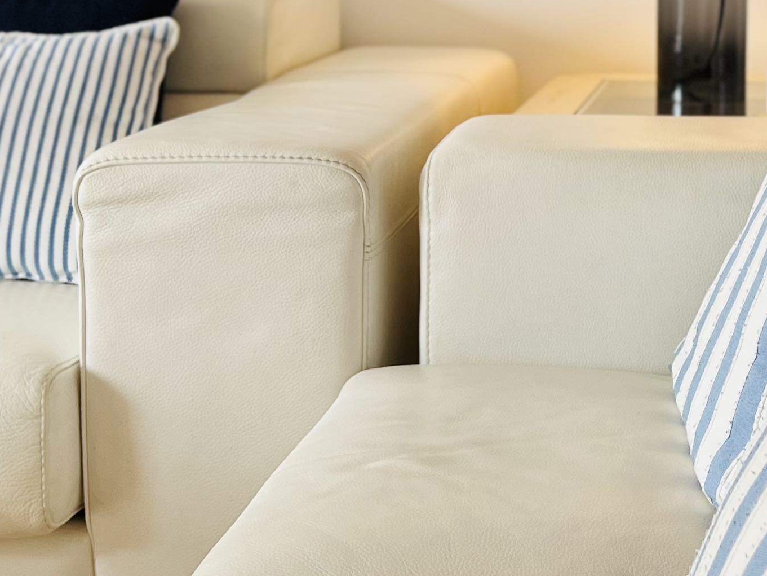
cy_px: -20
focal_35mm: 77
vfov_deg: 18.6
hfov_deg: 24.7
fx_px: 1706
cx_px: 671
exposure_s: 1/121
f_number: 1.5
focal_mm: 5.7
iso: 64
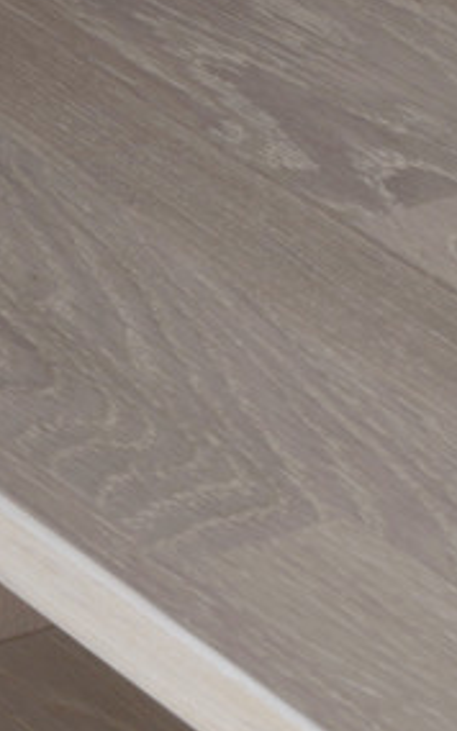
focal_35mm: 268
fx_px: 5343
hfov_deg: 4.8
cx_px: -490
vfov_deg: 7.8
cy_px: 301
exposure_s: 1/200
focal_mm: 50
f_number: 16
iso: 100
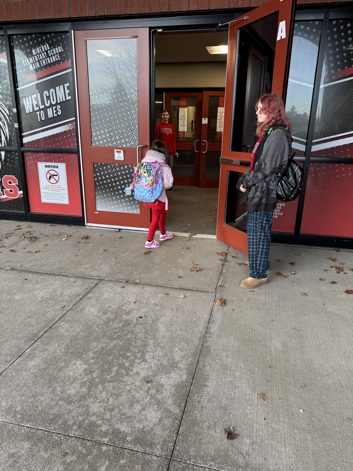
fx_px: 326
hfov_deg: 56.8
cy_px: 236
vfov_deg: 71.6
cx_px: 176
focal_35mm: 24
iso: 160
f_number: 1.78
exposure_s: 1/121
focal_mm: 6.76
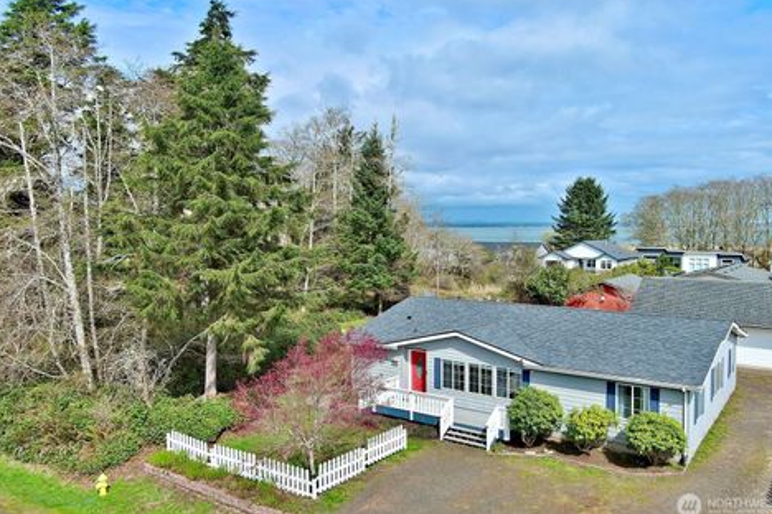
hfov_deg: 60.3
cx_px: 383
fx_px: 665
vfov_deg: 42.3
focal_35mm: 31
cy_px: 250
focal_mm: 10.57
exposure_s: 1/1701
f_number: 2.8
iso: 101
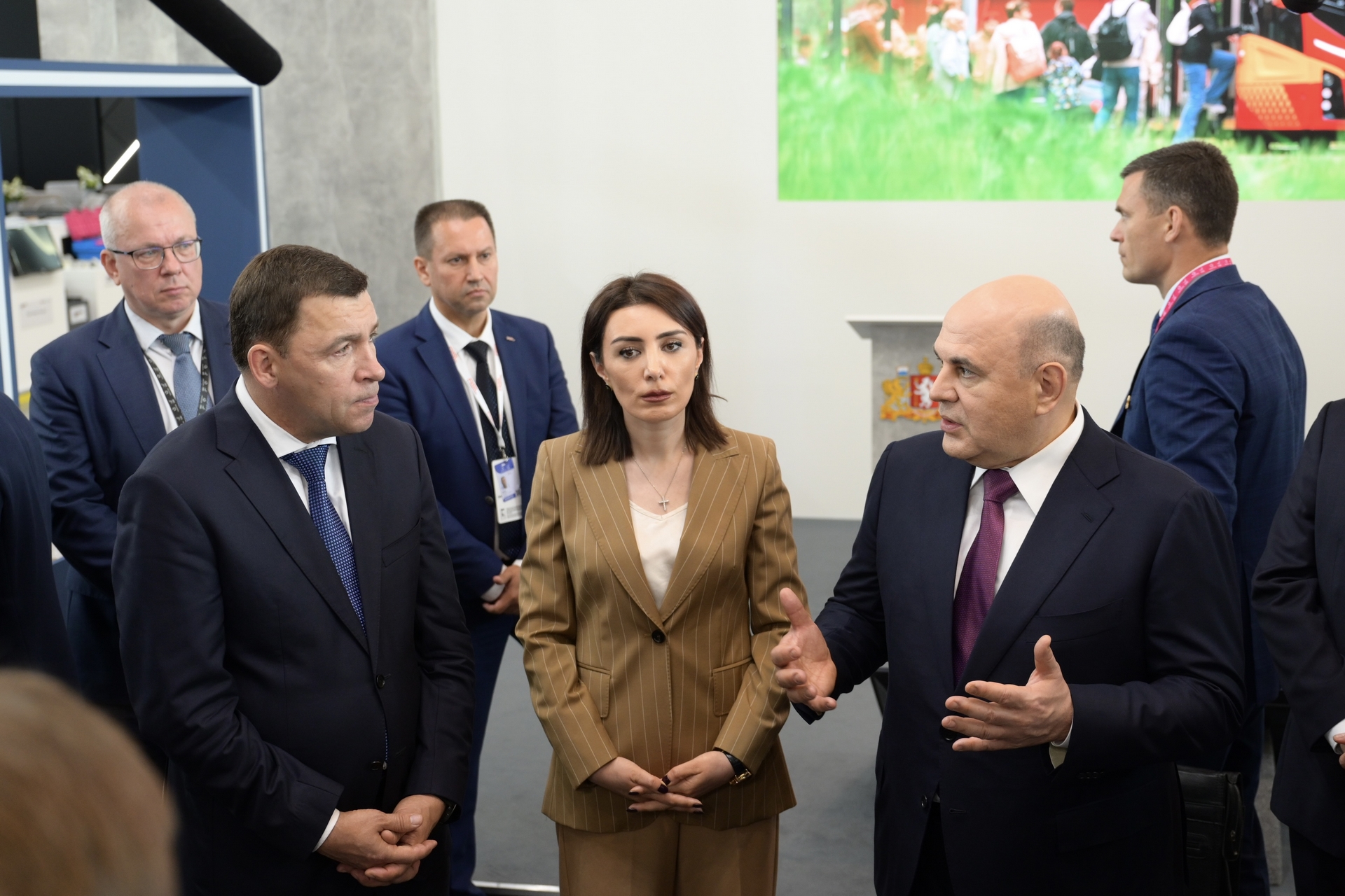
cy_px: 448
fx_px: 1457
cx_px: 672
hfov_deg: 49.6
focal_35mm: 39
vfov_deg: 34.2
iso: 1000
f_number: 3.5
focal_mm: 39
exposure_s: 1/160
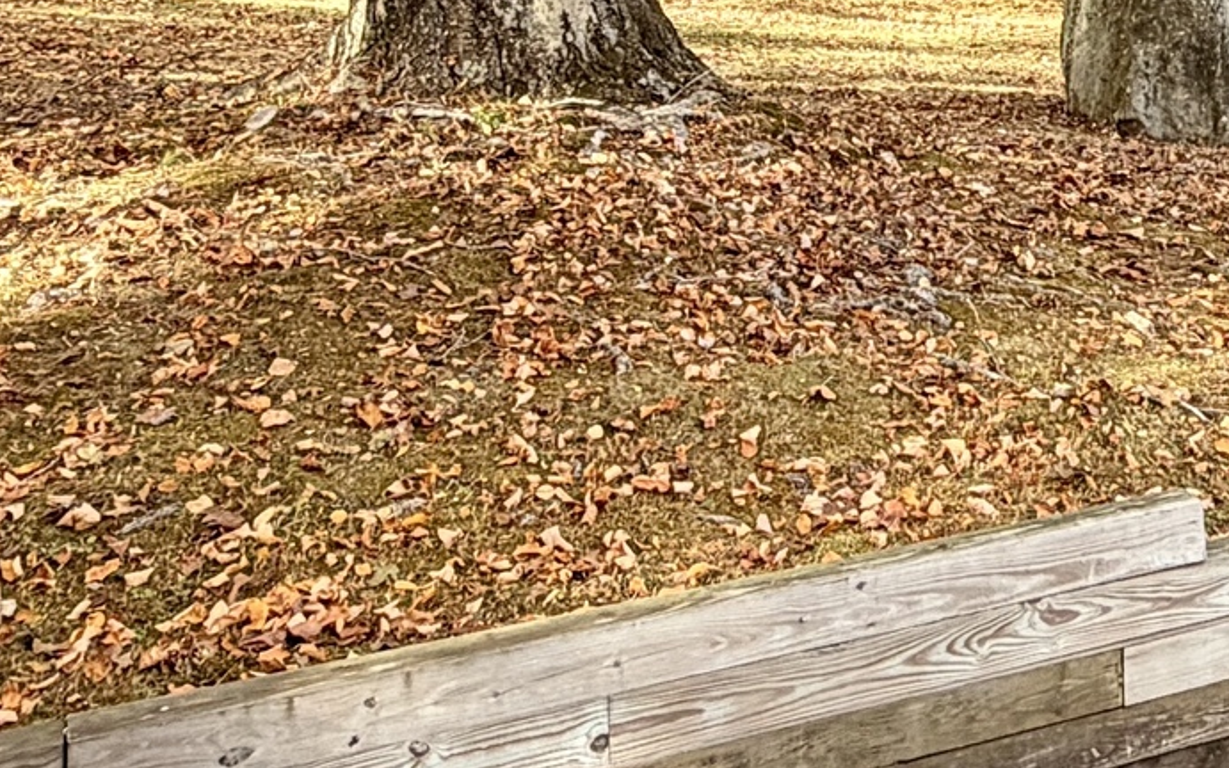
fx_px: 2211
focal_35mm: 66
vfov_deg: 17.8
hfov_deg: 28.9
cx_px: 1250
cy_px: -363
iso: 40
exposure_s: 1/169
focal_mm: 2.22
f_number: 2.2
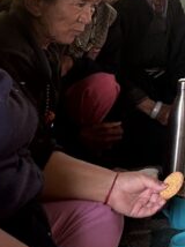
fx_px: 478
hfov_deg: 17.1
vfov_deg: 25.3
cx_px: 352
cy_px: -68
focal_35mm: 67
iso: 40
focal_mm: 2.22
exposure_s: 1/118
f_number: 2.2
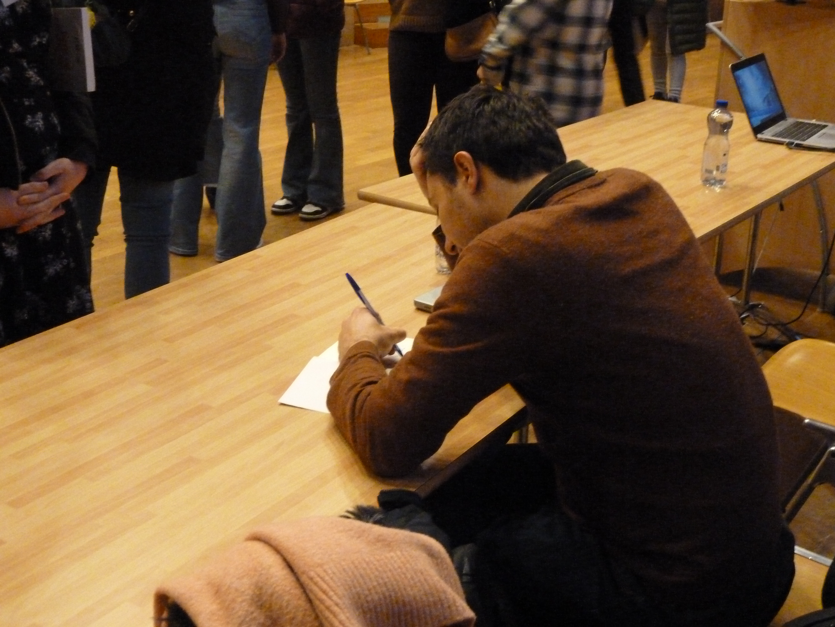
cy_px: 314
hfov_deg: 42.9
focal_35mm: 44
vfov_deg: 32.9
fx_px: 1061
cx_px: 418
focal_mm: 7.3
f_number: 3.7
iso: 1000
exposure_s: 1/15
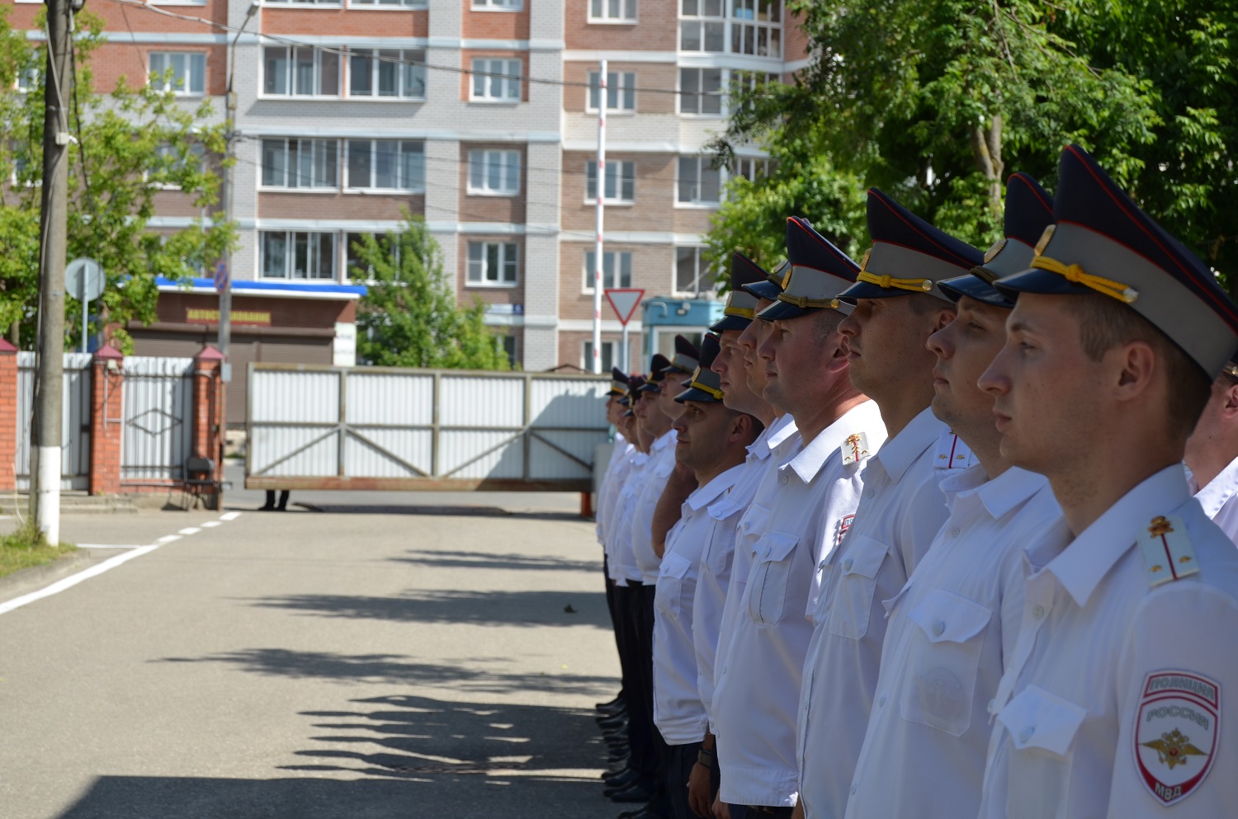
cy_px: 410
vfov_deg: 16.5
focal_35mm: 82
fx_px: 2831
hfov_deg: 24.7
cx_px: 619
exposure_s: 1/250
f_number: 8
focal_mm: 55
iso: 100
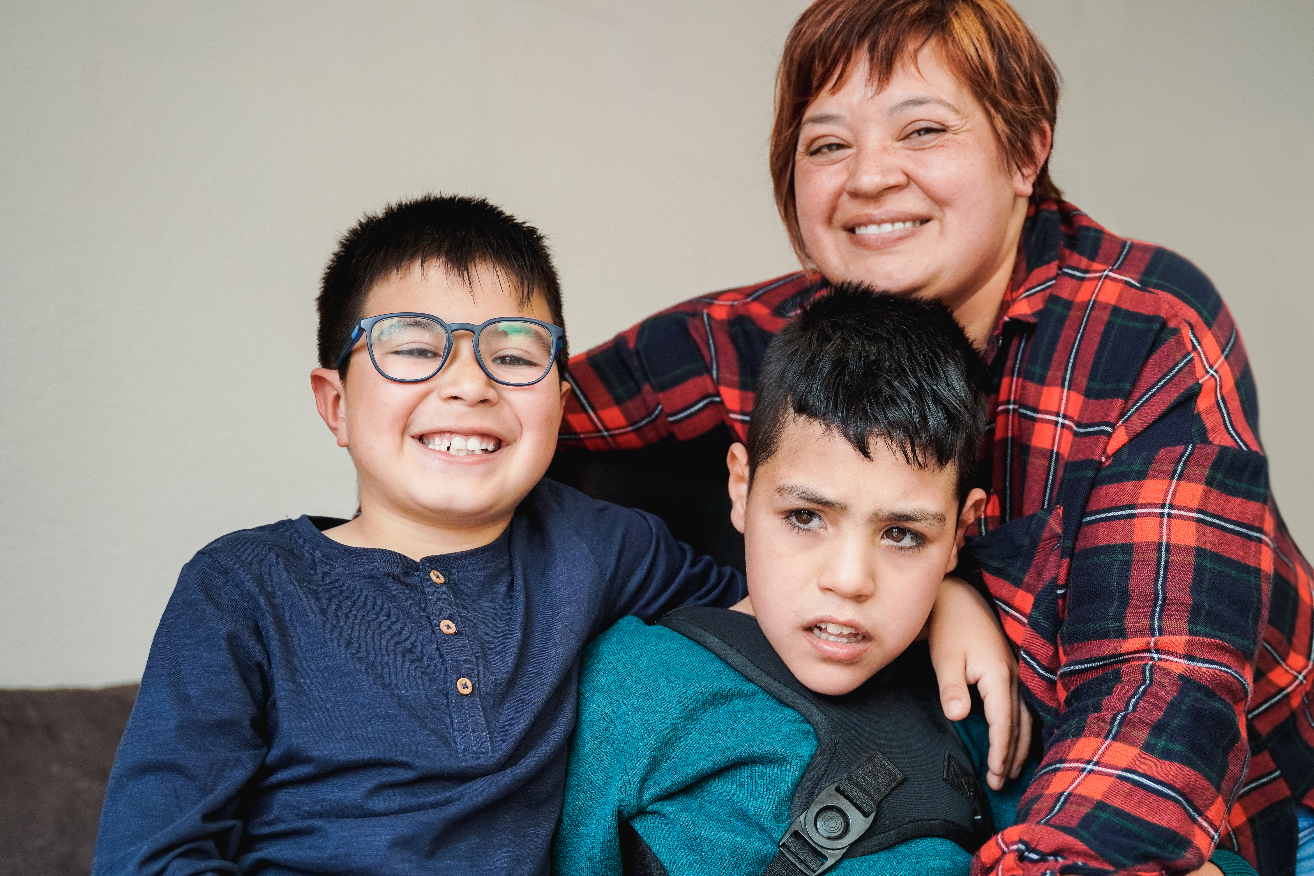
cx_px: 657
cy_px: 438
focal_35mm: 42
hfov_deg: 46.4
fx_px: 1533
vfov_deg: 31.9
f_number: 2.8
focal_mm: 28
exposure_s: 1/200
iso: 500
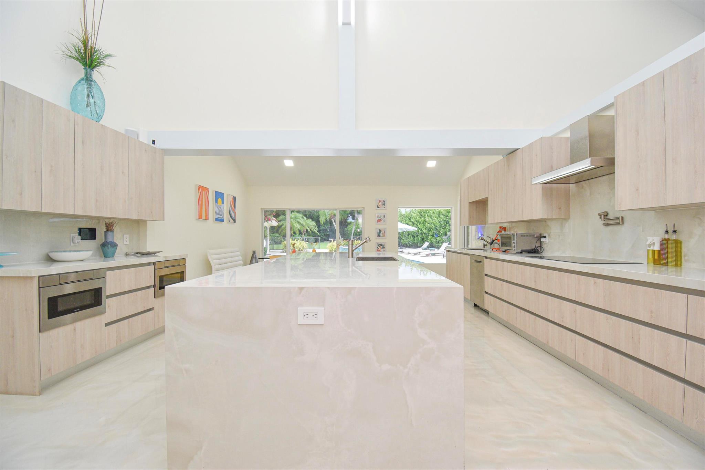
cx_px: 352
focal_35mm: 15
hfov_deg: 100.4
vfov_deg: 77.3
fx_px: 294
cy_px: 235
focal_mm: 10
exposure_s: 1/60
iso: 400
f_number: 5.6
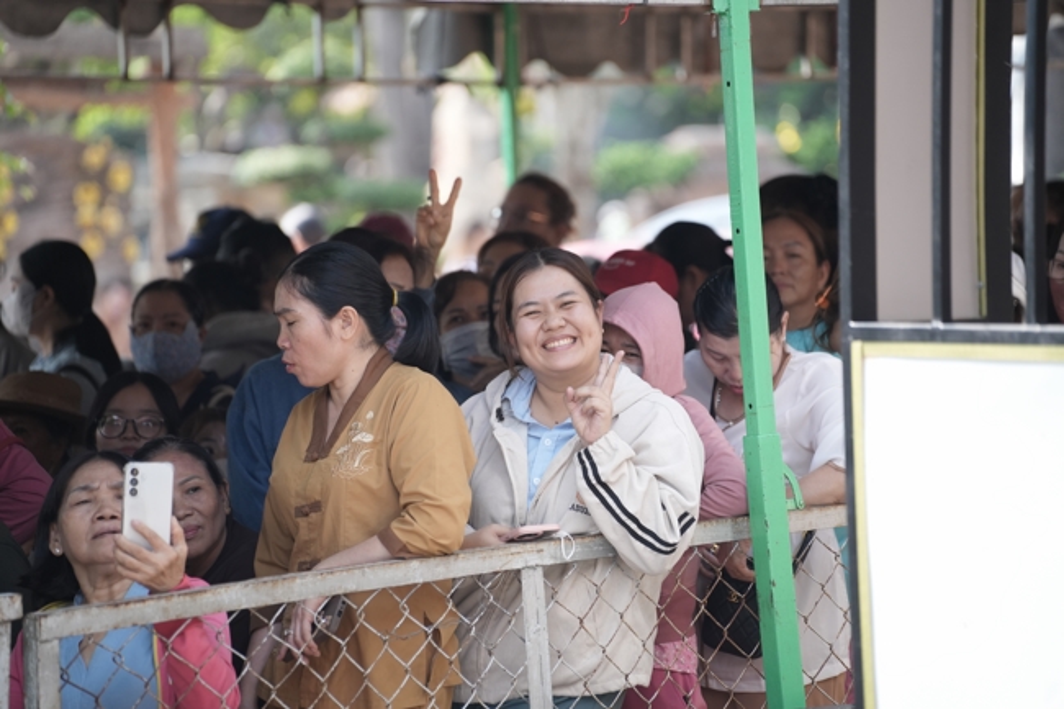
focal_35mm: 150
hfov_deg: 13.7
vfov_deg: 9.1
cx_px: 532
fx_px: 4432
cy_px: 354
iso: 800
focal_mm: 150
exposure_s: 1/1000
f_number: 2.8
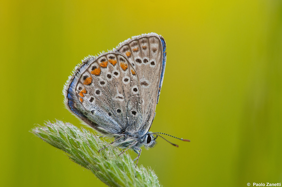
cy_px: 94
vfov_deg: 8.7
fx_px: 1232
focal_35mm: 158
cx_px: 141
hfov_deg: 13.1
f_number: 11
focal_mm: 105
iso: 200
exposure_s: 1/50
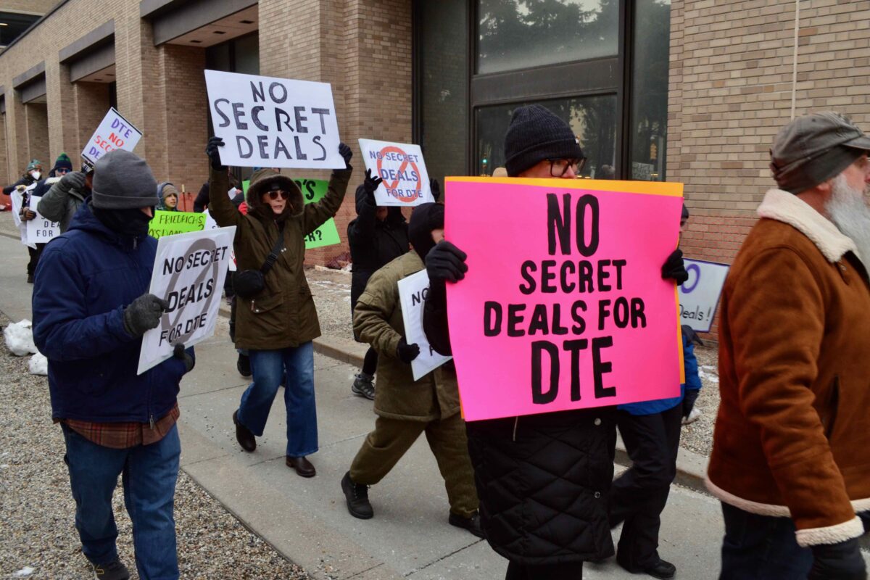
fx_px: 652
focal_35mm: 27
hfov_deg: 67.4
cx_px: 435
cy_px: 290
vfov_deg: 47.9
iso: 800
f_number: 8
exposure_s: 1/100
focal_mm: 18
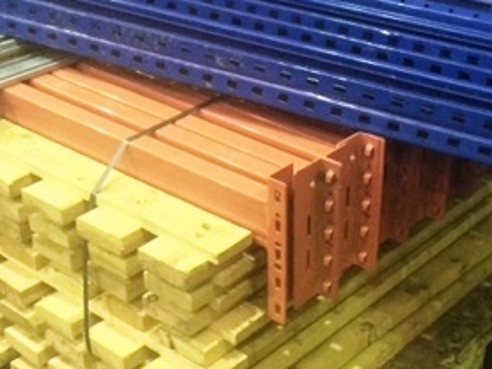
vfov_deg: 21.9
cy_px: 192
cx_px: 307
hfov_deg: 28.8
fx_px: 953
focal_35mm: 67
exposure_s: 1/17
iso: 320
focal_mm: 4.15
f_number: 2.2
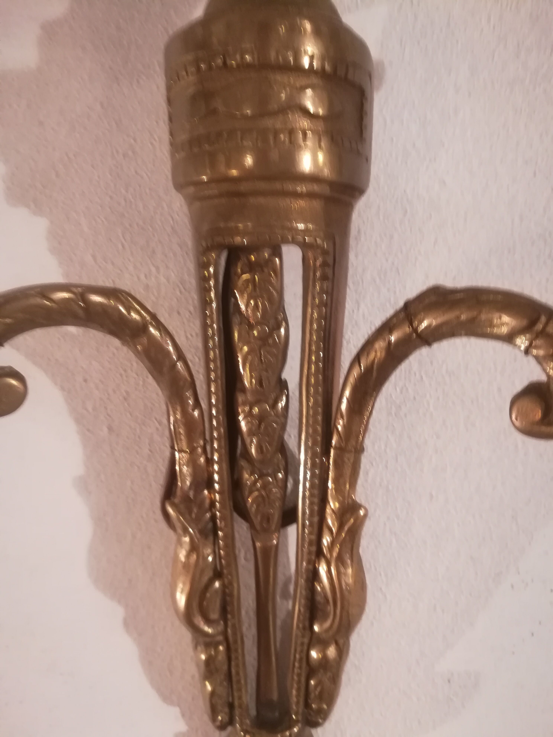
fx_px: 554
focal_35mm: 26
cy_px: 368
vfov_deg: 67.3
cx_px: 276
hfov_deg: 53.1
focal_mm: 3.83
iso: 500
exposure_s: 1/15
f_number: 2.2
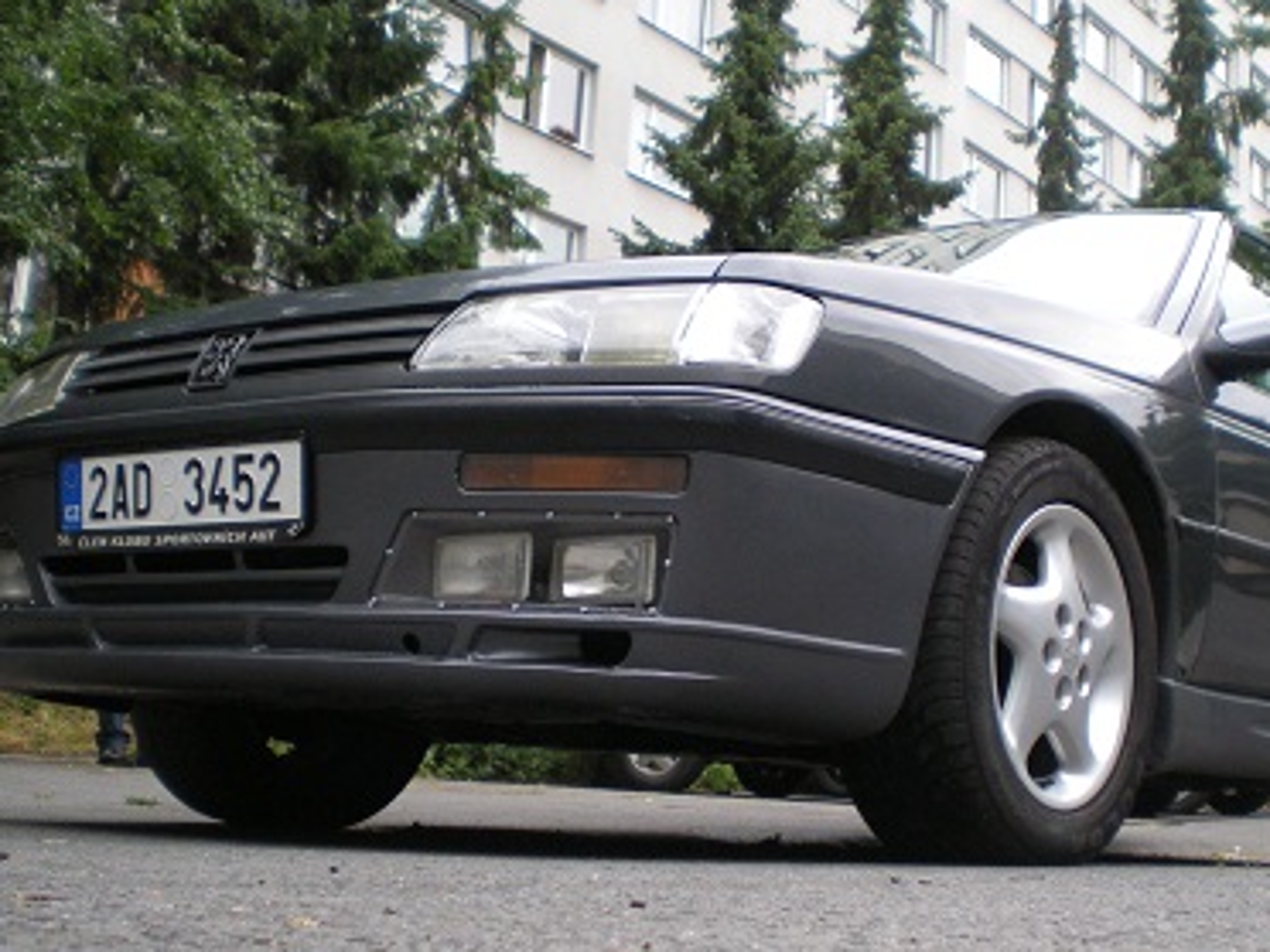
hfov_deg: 36.0
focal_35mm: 53
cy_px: 363
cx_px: 777
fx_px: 1944
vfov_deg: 27.4
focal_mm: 6.3
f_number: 3.1
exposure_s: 1/60
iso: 182
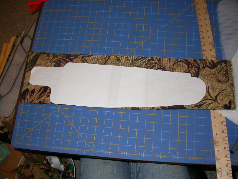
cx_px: 119
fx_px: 261
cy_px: 90
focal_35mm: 38
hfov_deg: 49.0
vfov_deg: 37.7
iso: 100
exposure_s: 1/60
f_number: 2.6
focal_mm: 7.85
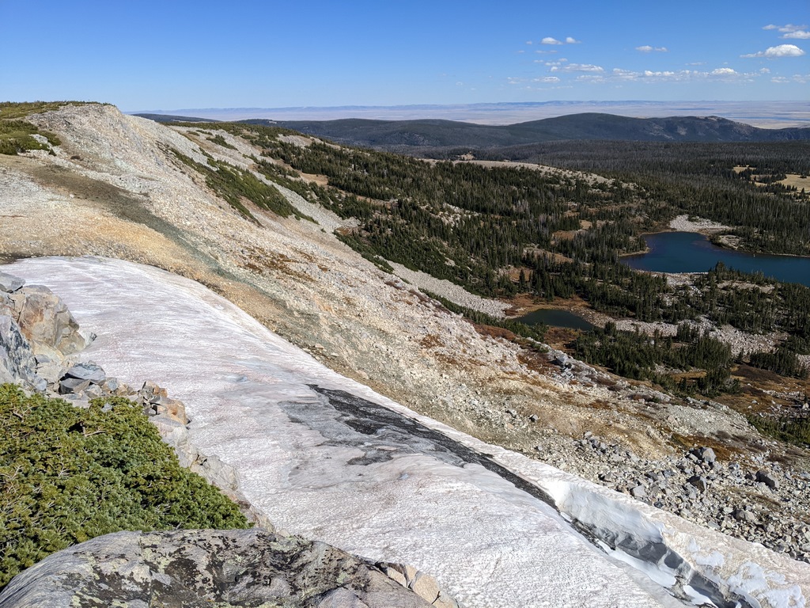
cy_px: 304
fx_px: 632
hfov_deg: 65.3
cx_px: 405
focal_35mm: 27
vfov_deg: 51.4
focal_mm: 4.44
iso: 69
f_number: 1.8
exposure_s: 1/4695
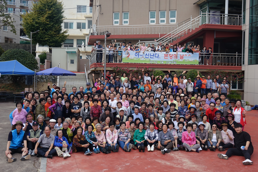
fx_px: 279
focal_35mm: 39
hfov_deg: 49.6
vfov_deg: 34.2
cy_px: 86
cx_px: 129
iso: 125
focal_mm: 14.24
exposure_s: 1/640
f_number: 4
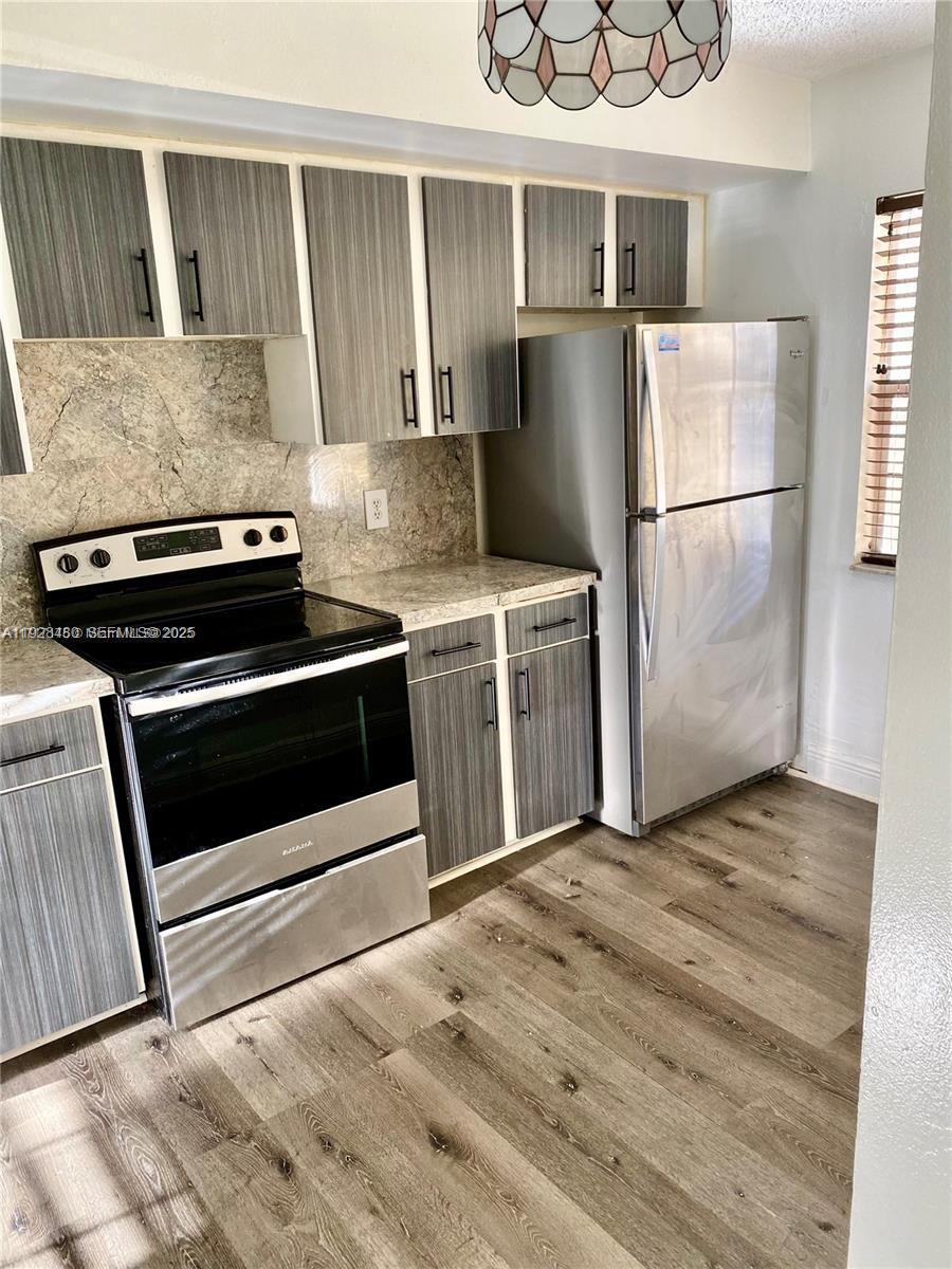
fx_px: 953
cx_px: 476
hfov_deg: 53.1
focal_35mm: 26
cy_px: 634
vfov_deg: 67.3
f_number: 1.8
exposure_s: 1/113
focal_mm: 4.25
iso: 125
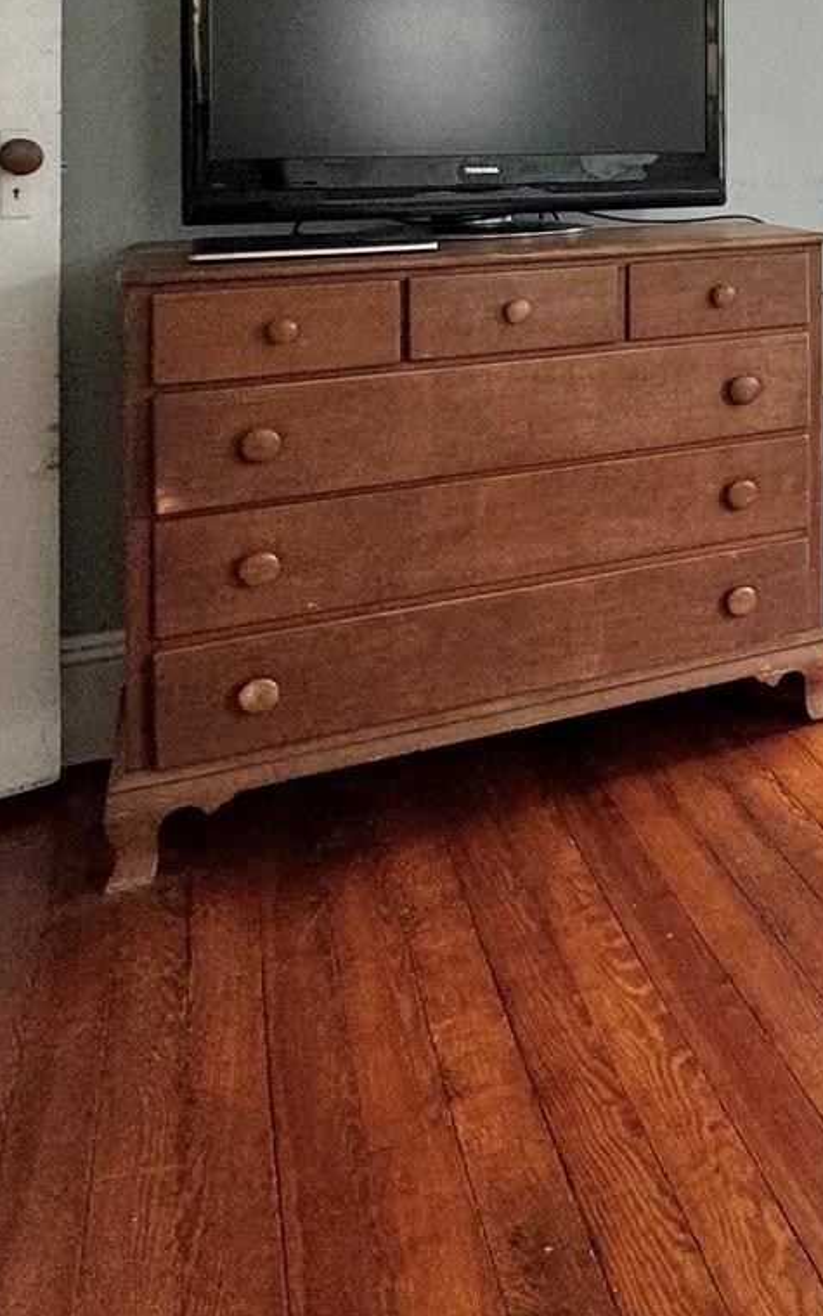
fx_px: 1435
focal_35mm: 40
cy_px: 128
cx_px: 1121
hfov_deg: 26.3
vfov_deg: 44.7
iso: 160
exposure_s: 1/120
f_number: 2.2
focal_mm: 2.22
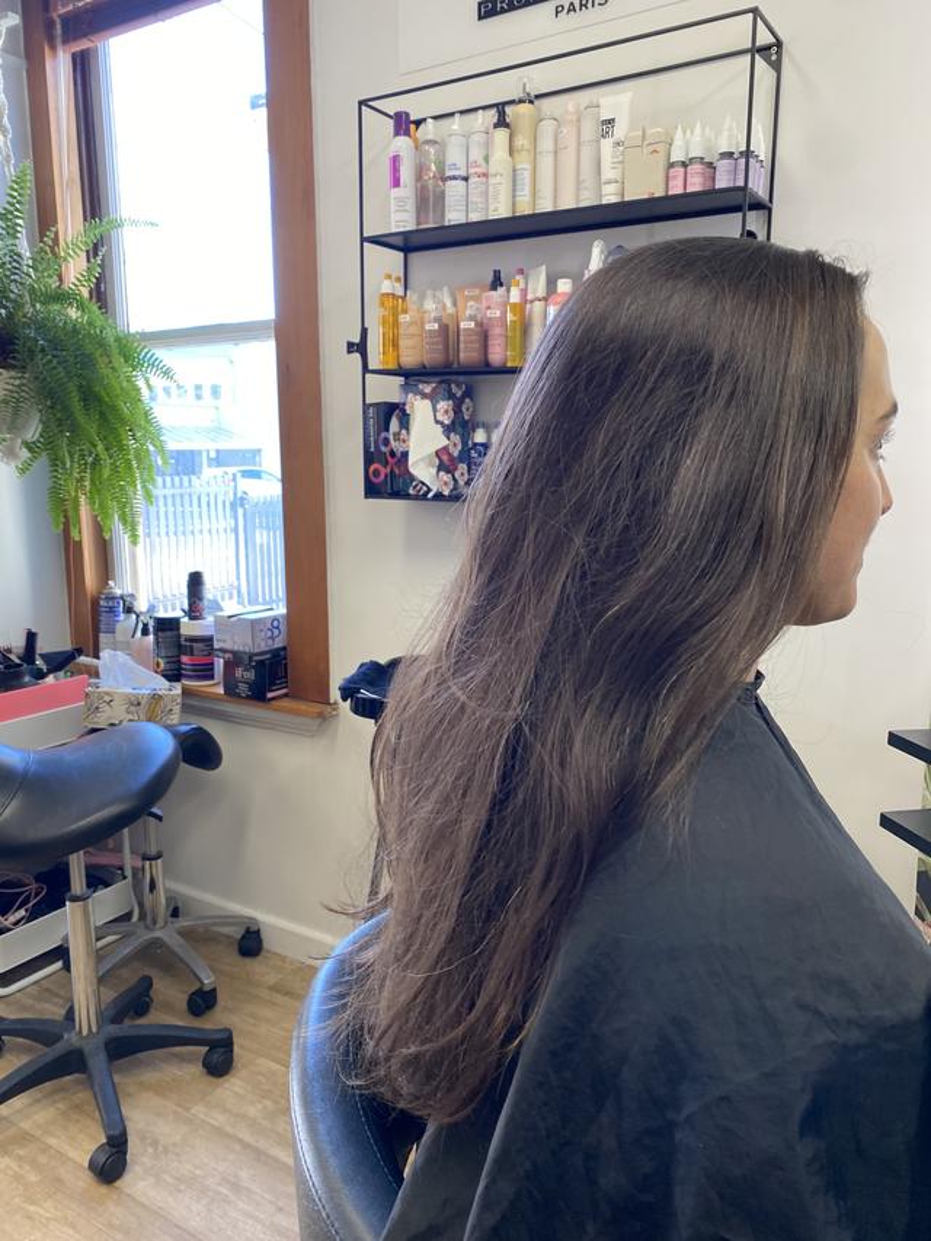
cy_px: 620
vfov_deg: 67.3
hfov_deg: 53.1
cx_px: 466
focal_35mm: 26
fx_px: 932
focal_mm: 4.25
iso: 125
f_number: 1.8
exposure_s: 1/100
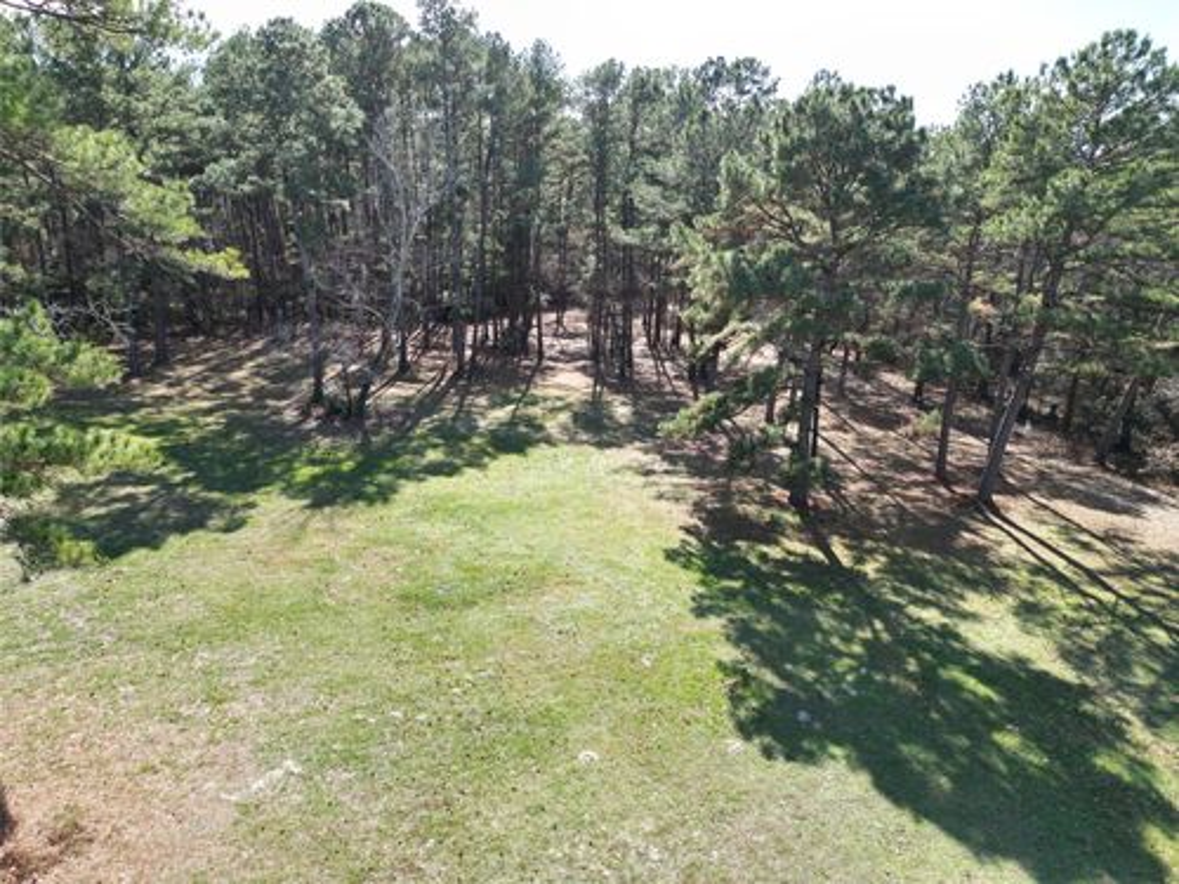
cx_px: 590
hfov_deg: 71.6
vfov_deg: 56.8
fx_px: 817
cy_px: 442
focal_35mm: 24
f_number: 1.7
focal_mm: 6.72
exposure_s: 1/1000
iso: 120
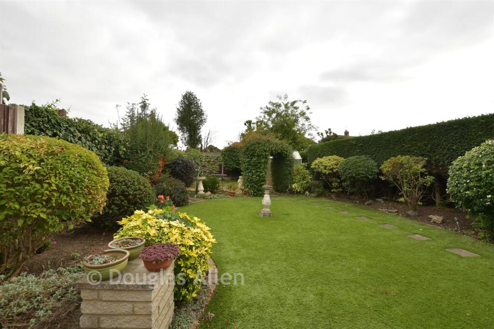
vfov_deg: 77.3
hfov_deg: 100.4
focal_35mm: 15
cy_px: 164
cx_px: 247
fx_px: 206
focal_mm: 10
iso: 160
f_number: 8
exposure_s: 1/160
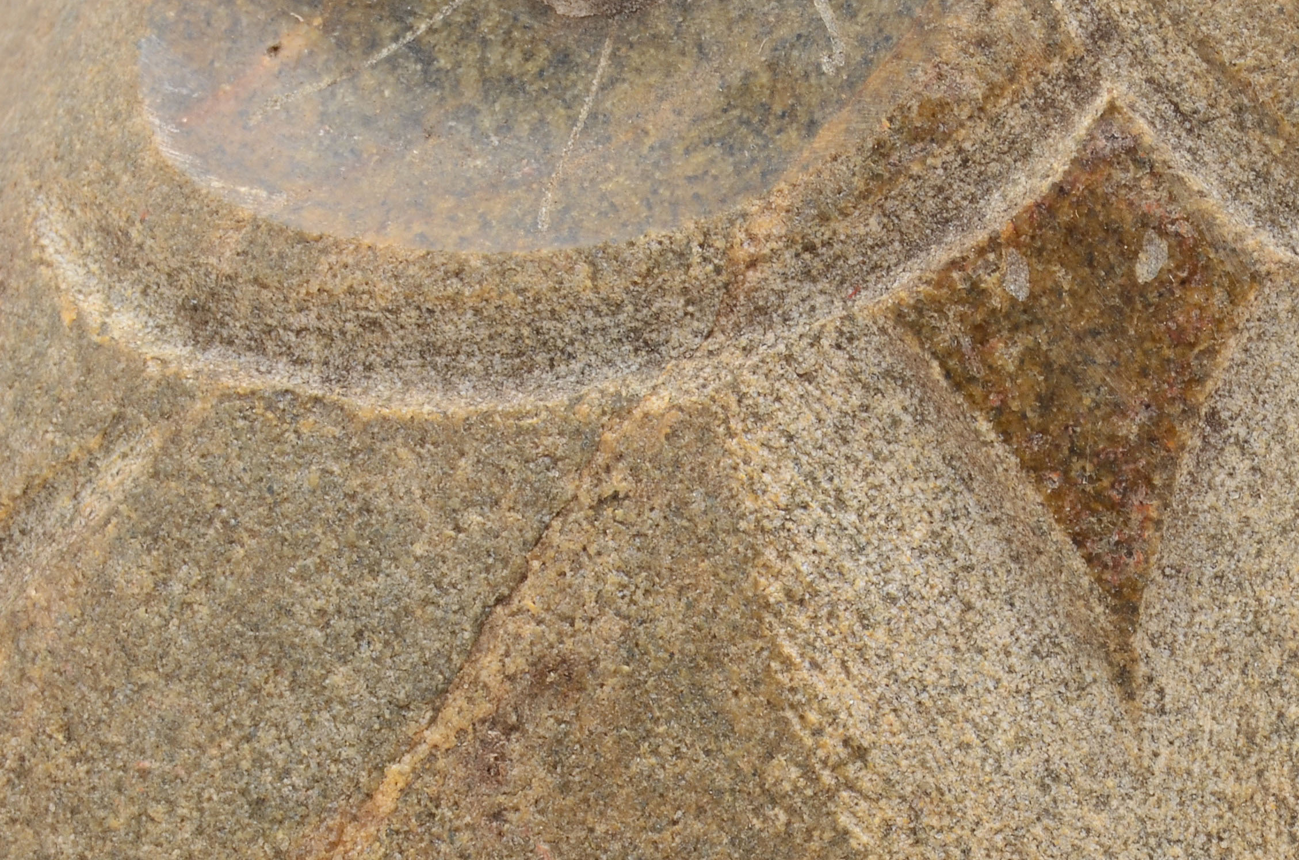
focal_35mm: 180
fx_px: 6484
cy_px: 128
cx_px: 1312
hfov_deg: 11.3
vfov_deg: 7.6
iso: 100
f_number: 18
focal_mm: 55
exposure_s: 1/160
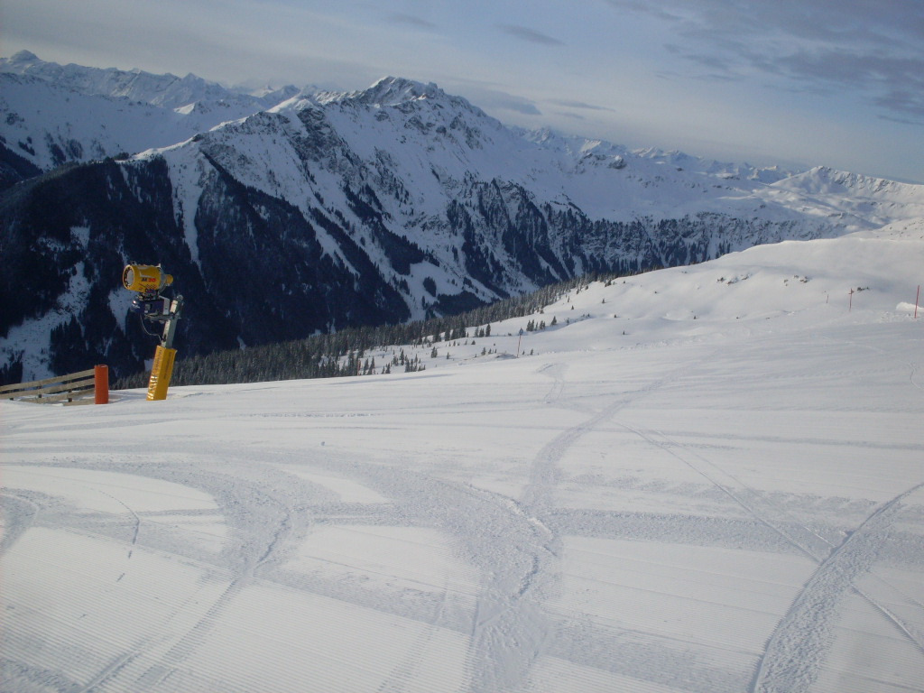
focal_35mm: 38
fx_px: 1014
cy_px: 346
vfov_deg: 37.7
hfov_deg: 49.0
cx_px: 462
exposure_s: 1/250
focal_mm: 6.3
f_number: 8.4
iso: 80
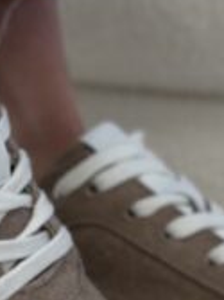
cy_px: 14
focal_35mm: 230
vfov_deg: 8.6
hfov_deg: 6.4
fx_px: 1987
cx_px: 30
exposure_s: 1/100
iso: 100
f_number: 1.78
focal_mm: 6.86
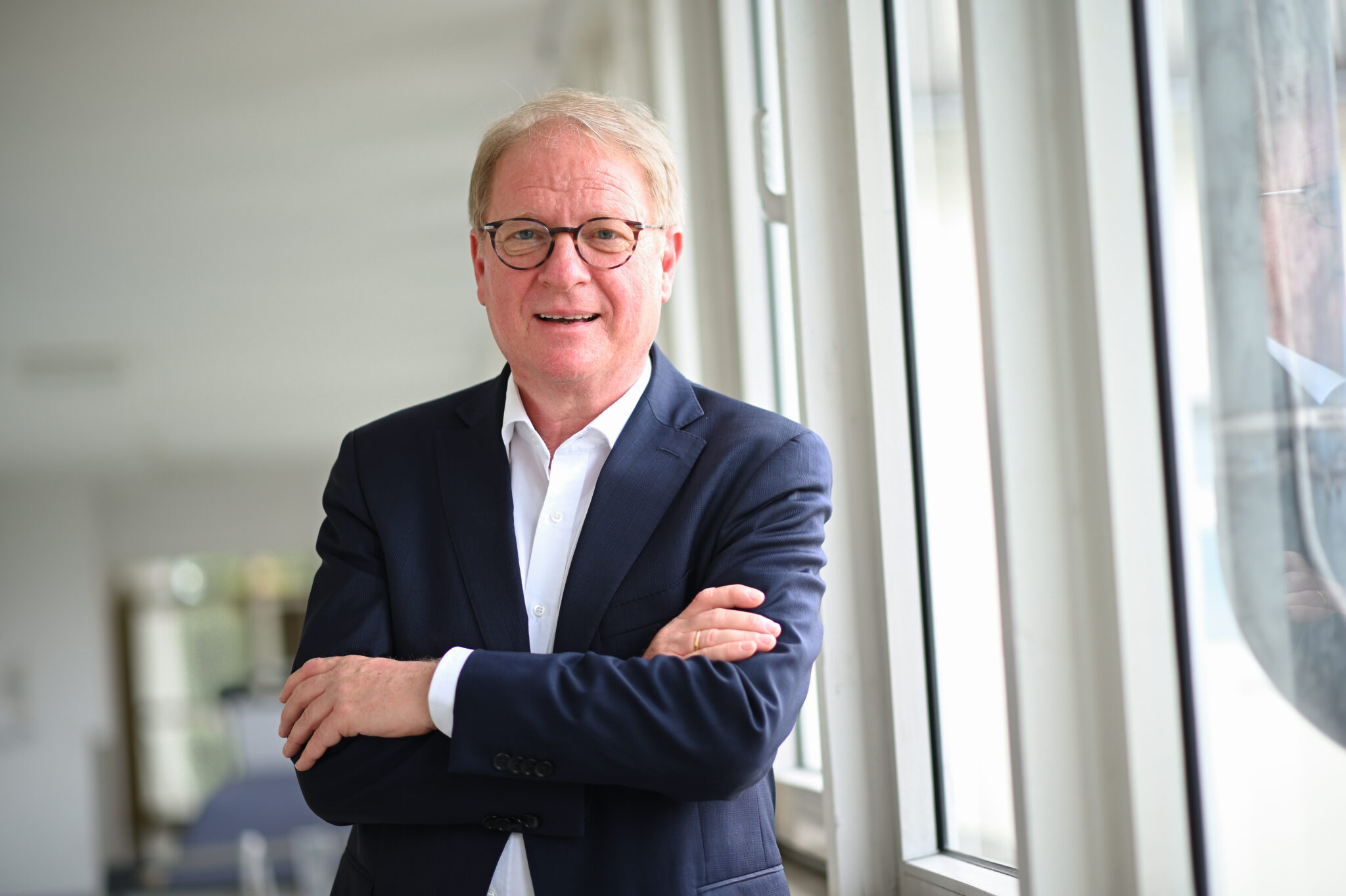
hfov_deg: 23.9
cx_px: 673
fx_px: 3176
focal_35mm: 85
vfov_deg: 16.1
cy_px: 448
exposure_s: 1/200
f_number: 2
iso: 200
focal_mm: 85
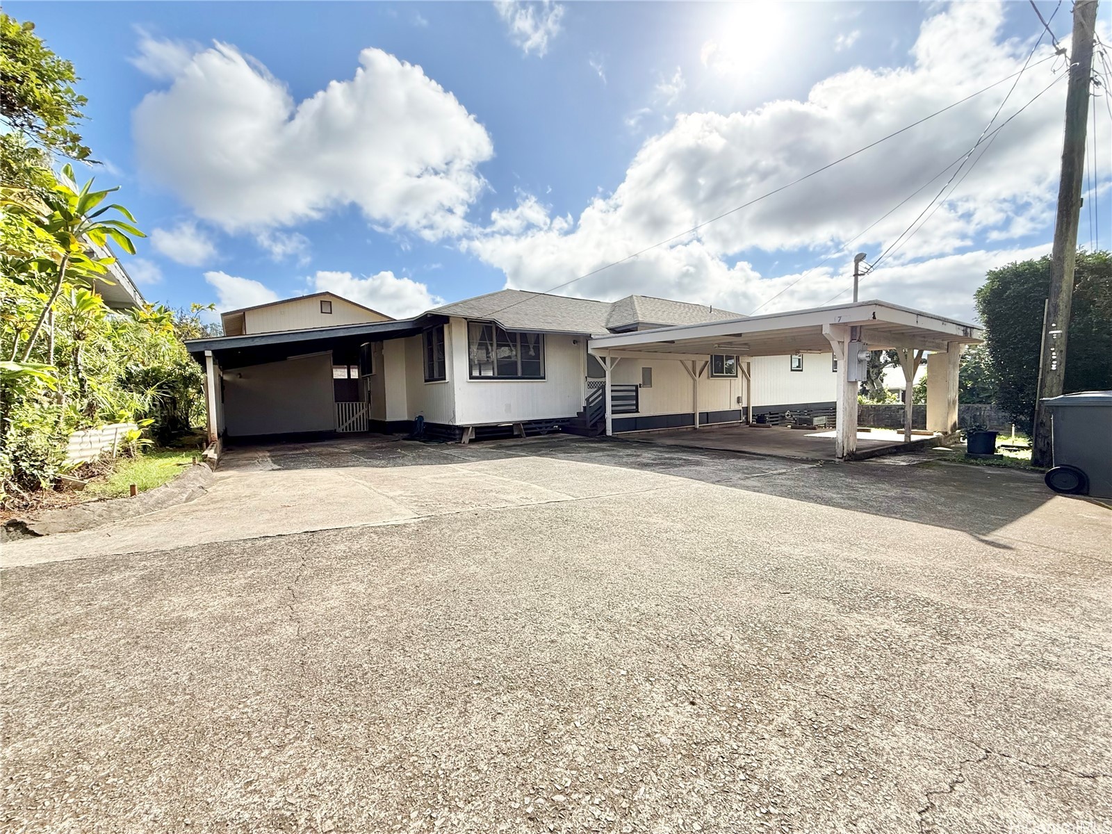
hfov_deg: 102.1
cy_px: 417
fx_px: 450
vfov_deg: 85.7
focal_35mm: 14
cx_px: 556
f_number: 2.2
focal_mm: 2.22
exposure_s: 1/1497
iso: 64
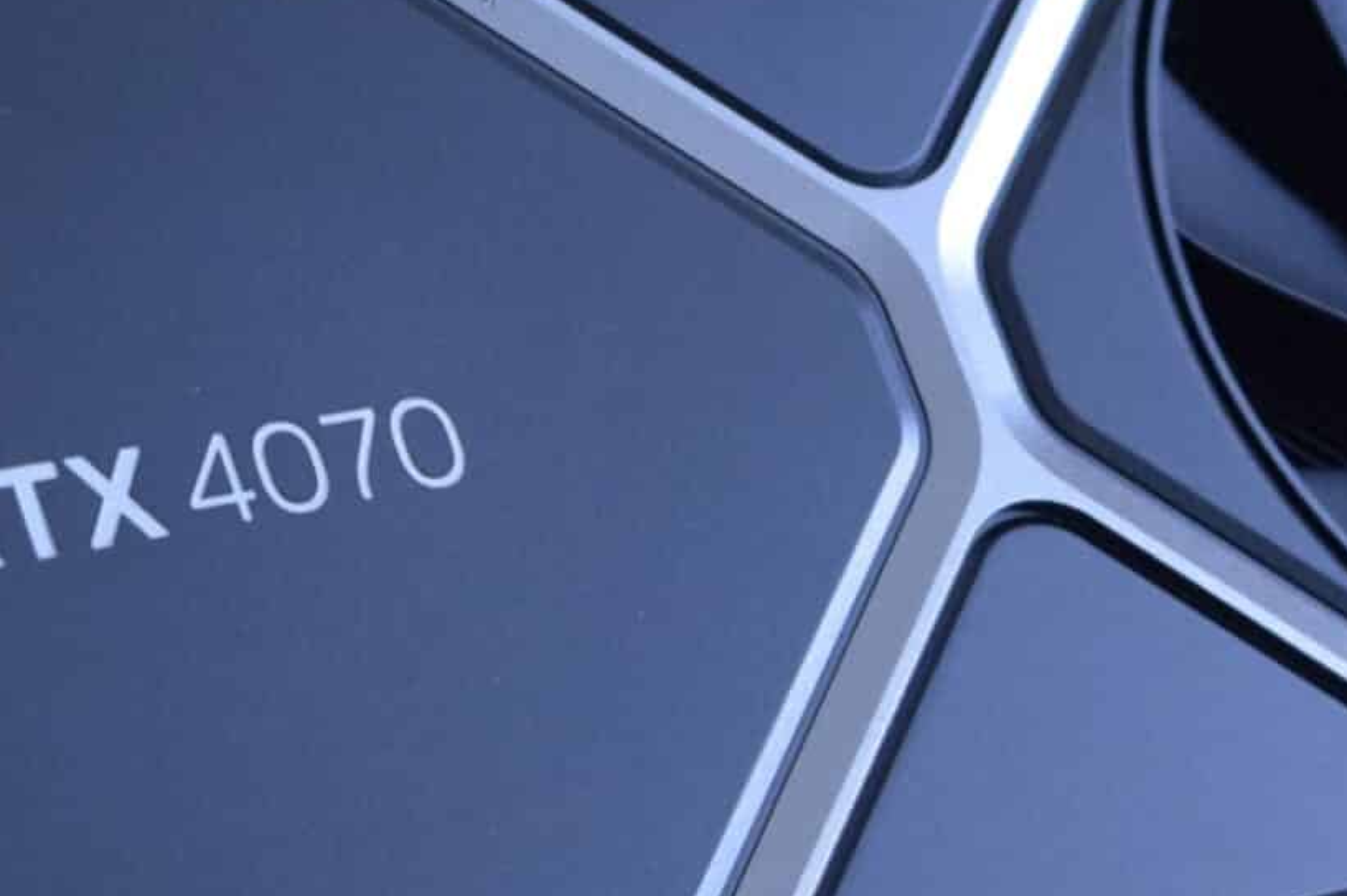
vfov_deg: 7.9
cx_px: 645
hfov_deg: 11.9
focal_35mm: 173
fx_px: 6470
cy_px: 523
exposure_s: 1/8
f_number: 7.1
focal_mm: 46
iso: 1600
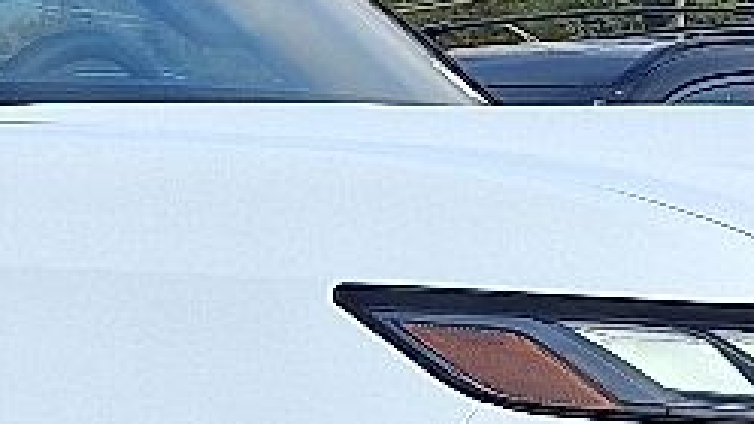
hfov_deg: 12.1
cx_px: -79
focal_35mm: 175
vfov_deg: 6.8
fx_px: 3498
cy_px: 784
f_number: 1.8
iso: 25
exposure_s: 1/769
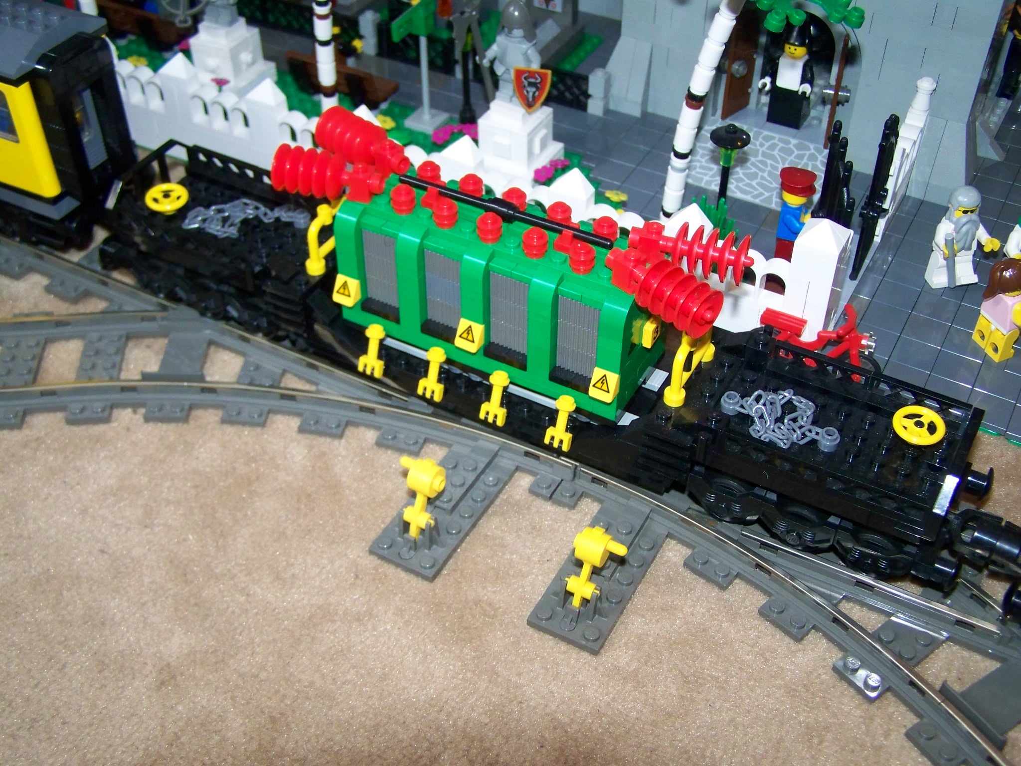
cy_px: 383
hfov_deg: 43.9
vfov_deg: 33.6
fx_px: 1268
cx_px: 510
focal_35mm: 43
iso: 200
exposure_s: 1/30
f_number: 2.8
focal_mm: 7.2
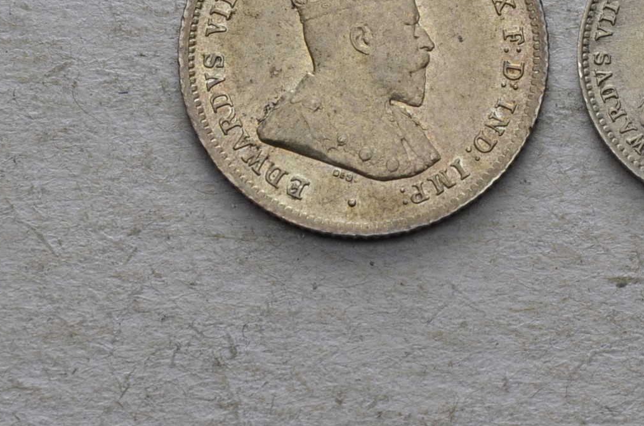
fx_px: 3574
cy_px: 57
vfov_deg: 6.8
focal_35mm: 200
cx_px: 539
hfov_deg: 10.3
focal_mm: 55
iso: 400
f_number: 14
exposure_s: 1/250
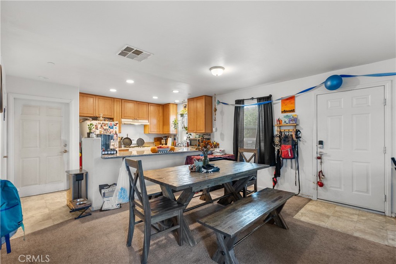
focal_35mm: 16
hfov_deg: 96.7
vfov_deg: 73.8
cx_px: 198
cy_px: 132
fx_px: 176
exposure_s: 1/5
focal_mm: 16
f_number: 8
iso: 2000
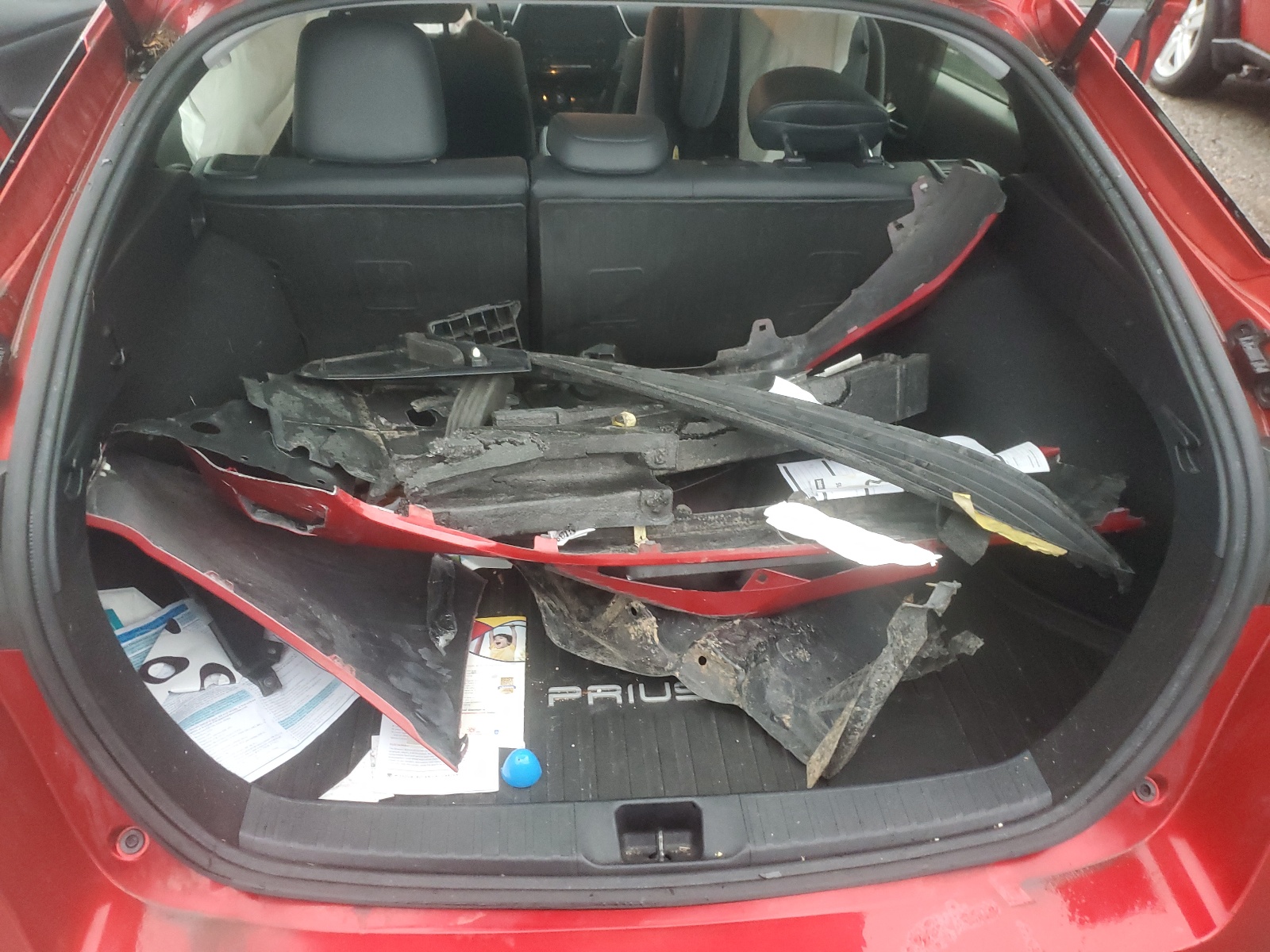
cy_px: 476
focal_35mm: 26
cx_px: 635
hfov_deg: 67.3
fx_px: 954
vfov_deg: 53.1
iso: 311
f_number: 1.5
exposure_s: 1/40
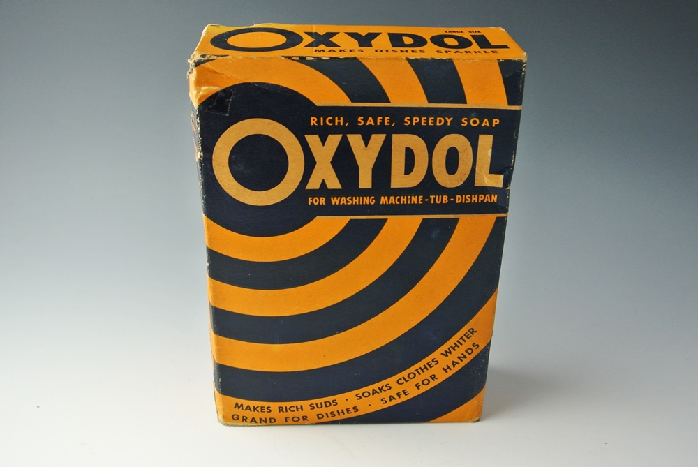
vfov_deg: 33.5
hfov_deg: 48.4
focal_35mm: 40
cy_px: 234
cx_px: 349
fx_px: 776
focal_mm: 15.1
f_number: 4.2
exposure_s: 1/60
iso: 560
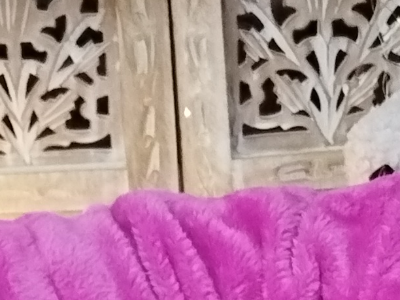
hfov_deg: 11.6
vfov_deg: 8.1
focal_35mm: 170
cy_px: 724
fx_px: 1964
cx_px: 276
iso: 1000
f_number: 1.9
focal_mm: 4.95
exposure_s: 1/33.3
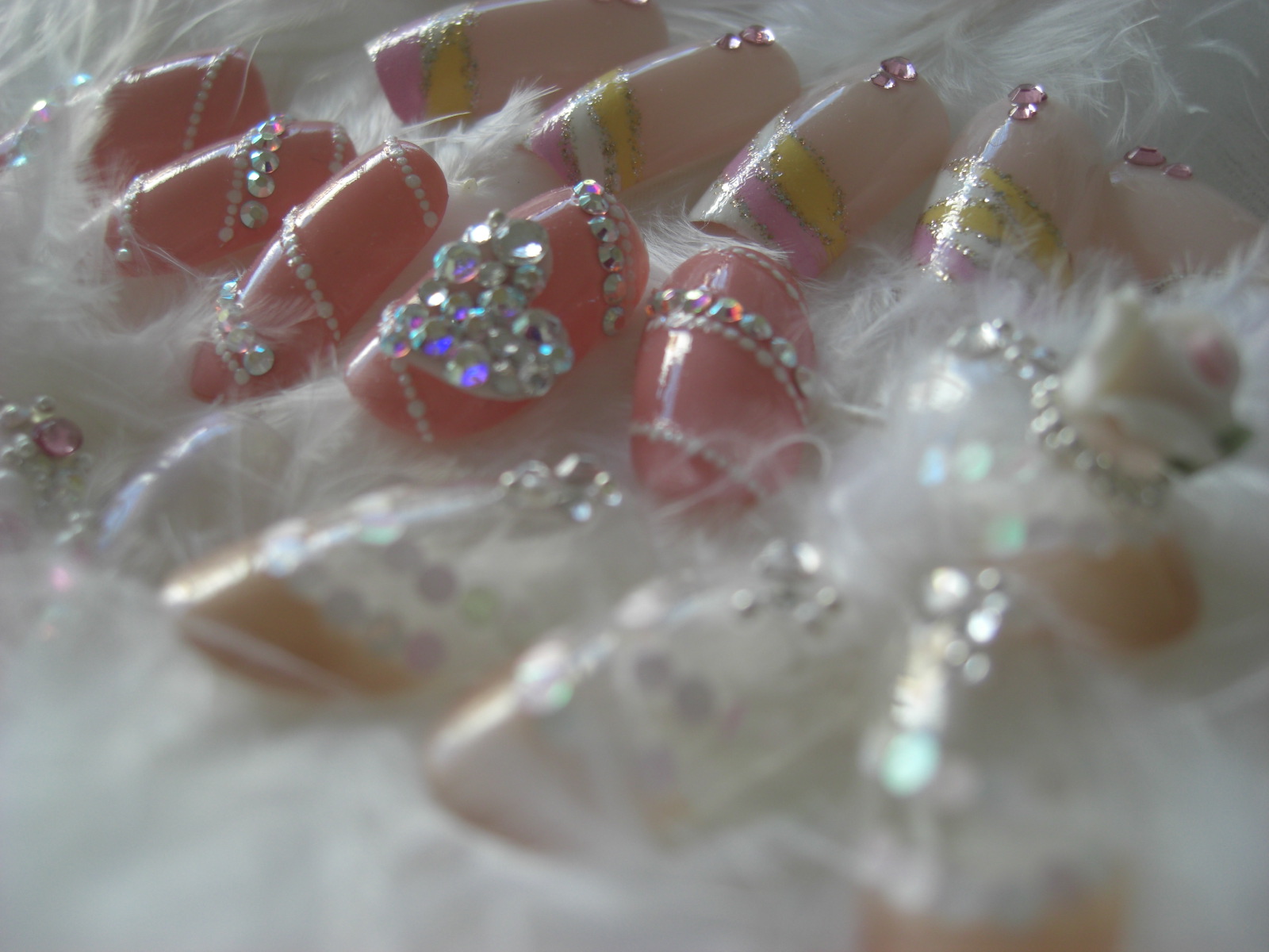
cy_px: 476
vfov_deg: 37.7
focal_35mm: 38
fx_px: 1393
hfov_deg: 49.0
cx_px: 634
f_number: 2.8
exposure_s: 1/80
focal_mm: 7.9
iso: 80
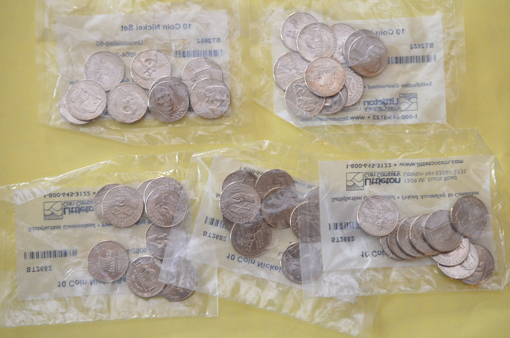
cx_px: 255
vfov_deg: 22.5
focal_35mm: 60
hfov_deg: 33.5
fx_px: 848
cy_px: 169
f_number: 4
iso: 900
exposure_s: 1/60
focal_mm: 40
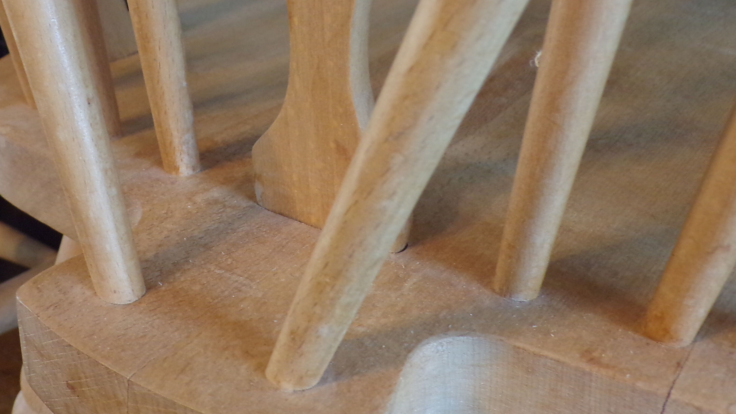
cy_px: 212
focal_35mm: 45
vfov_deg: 26.5
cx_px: 273
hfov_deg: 45.1
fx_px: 878
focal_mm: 5
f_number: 3.1
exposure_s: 1/17
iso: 244
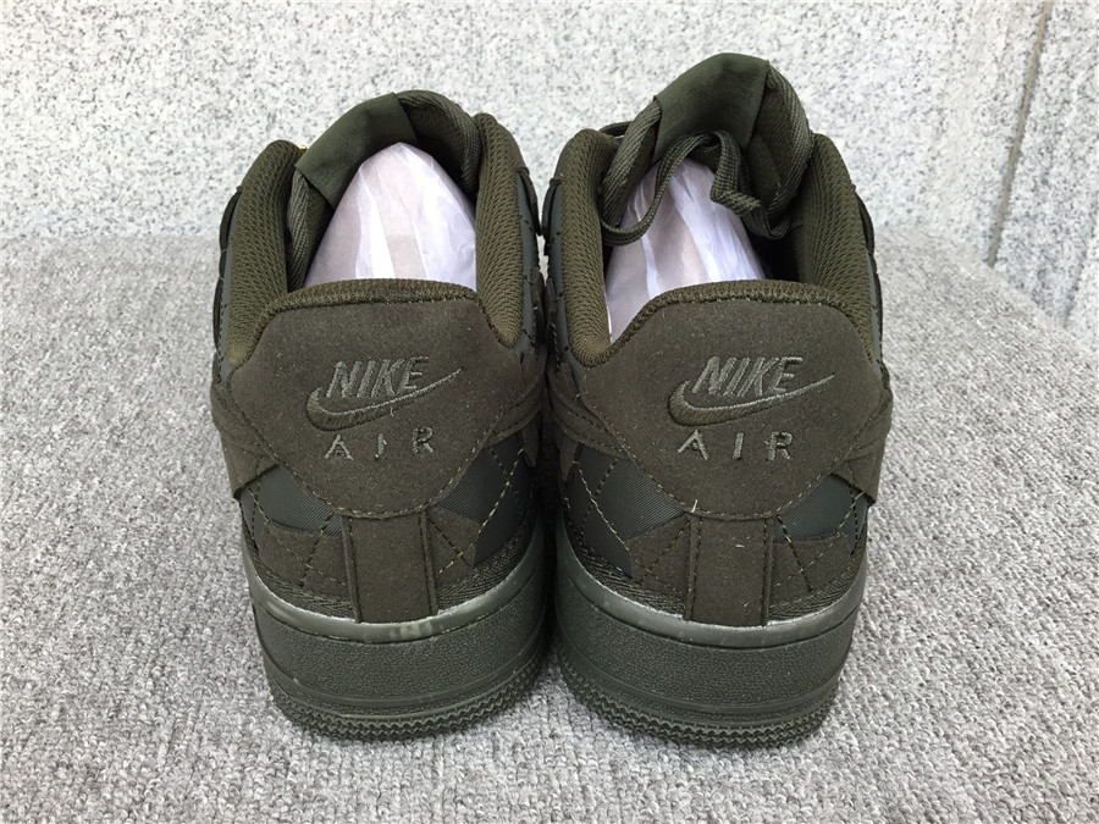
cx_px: 550
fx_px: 984
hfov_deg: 58.4
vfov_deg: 45.4
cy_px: 412
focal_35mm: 31
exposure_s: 1/123
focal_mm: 3.3
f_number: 2.4
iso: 25
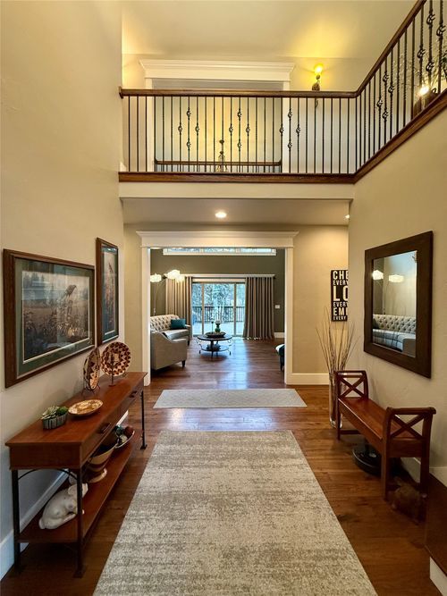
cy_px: 298
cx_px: 224
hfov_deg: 85.7
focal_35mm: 14
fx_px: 241
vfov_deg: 102.1
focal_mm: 2.22
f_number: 2.2
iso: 400
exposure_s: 1/120
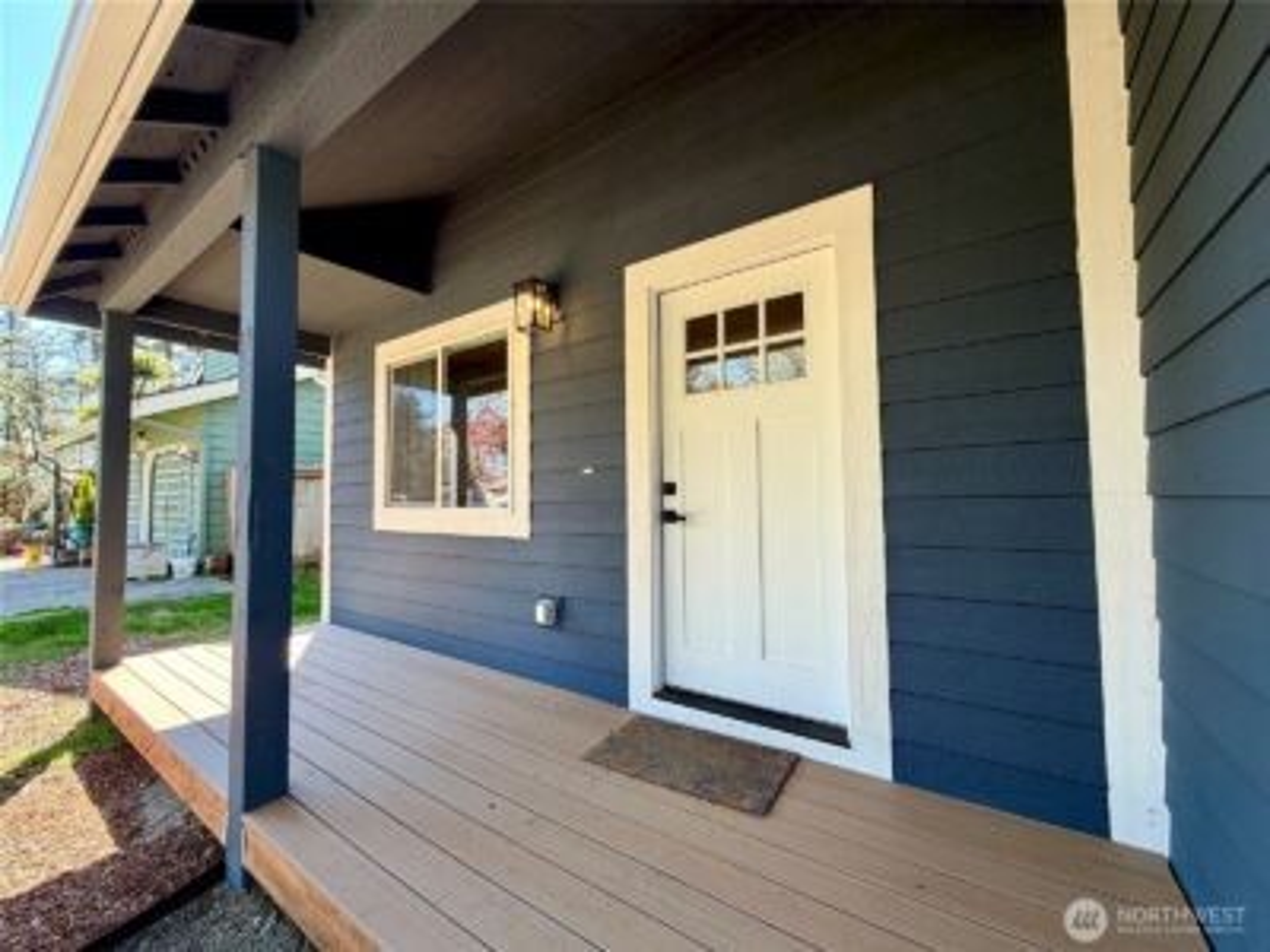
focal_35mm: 14
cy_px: 476
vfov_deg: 85.7
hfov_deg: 102.1
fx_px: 514
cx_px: 635
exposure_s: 1/121
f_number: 2.2
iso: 50
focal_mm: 2.22
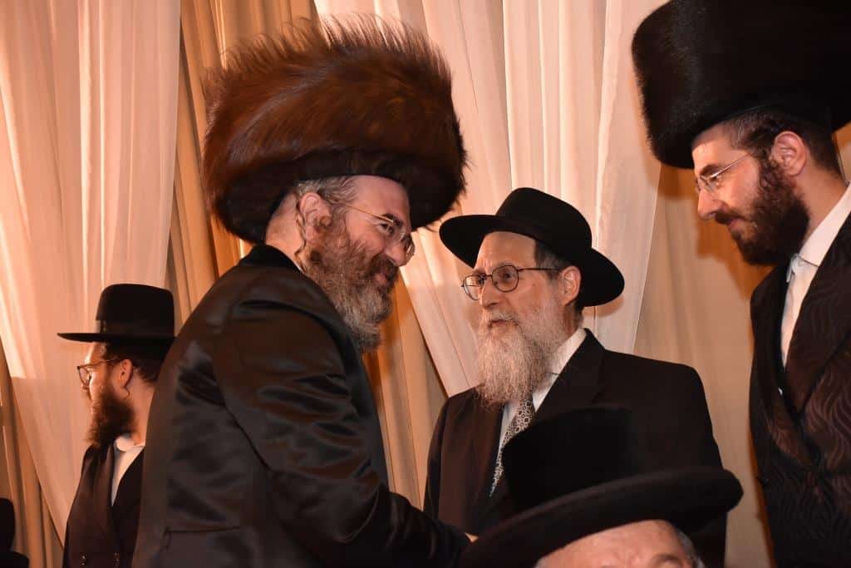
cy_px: 284
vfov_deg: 25.8
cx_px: 426
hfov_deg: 37.8
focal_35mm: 52
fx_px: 1241
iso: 2000
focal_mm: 35
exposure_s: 1/125
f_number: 6.3
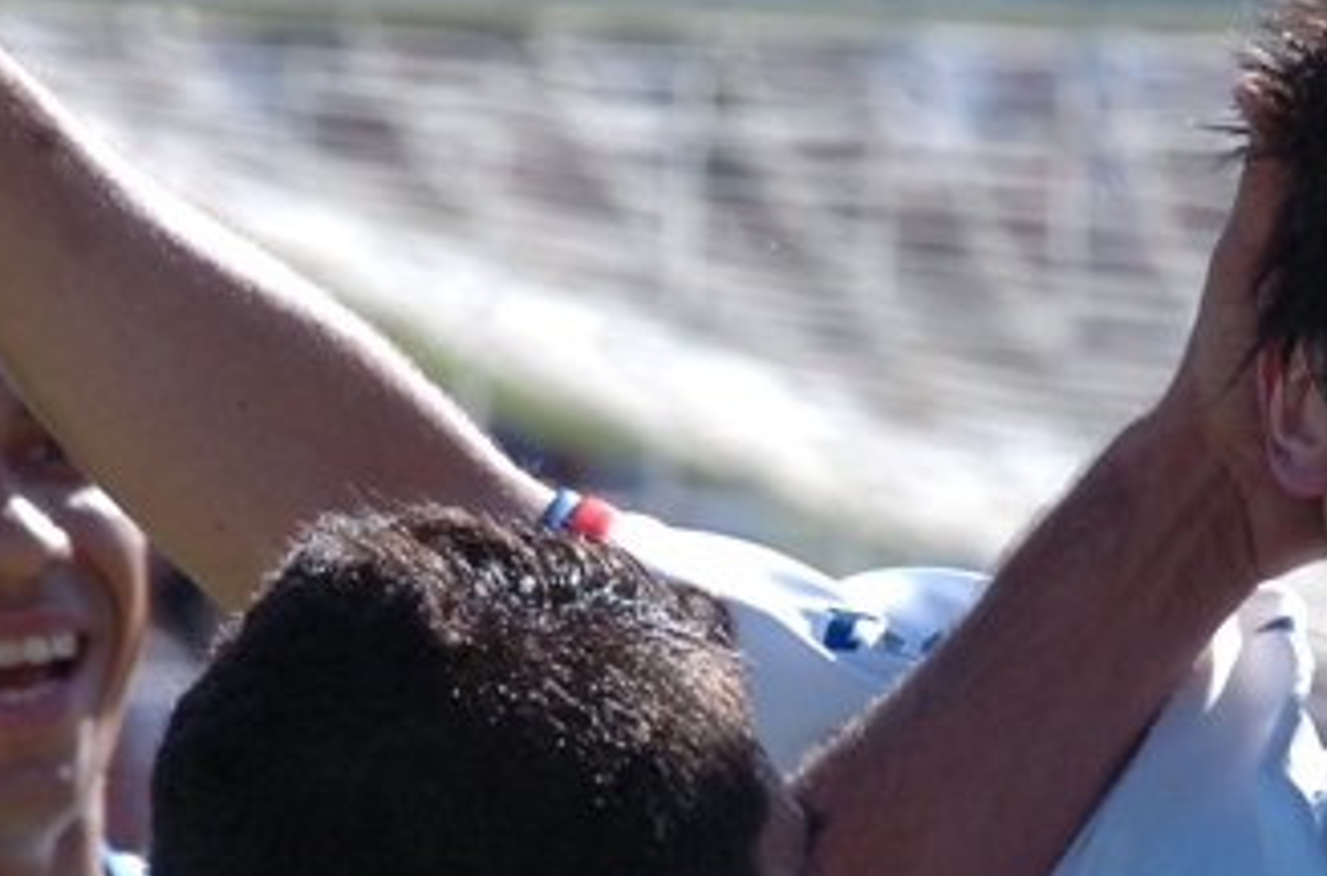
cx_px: 933
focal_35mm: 1102
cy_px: 762
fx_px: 40503
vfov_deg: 1.2
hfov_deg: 1.9
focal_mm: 300
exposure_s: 1/640
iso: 800
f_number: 11
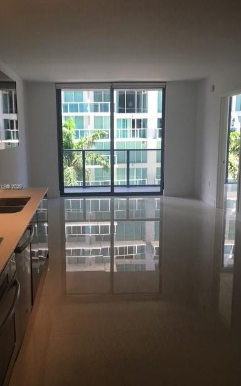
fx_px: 337
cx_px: 100
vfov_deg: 59.7
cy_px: 187
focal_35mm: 32
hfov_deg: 39.3
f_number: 2.2
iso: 25
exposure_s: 1/40
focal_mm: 4.15
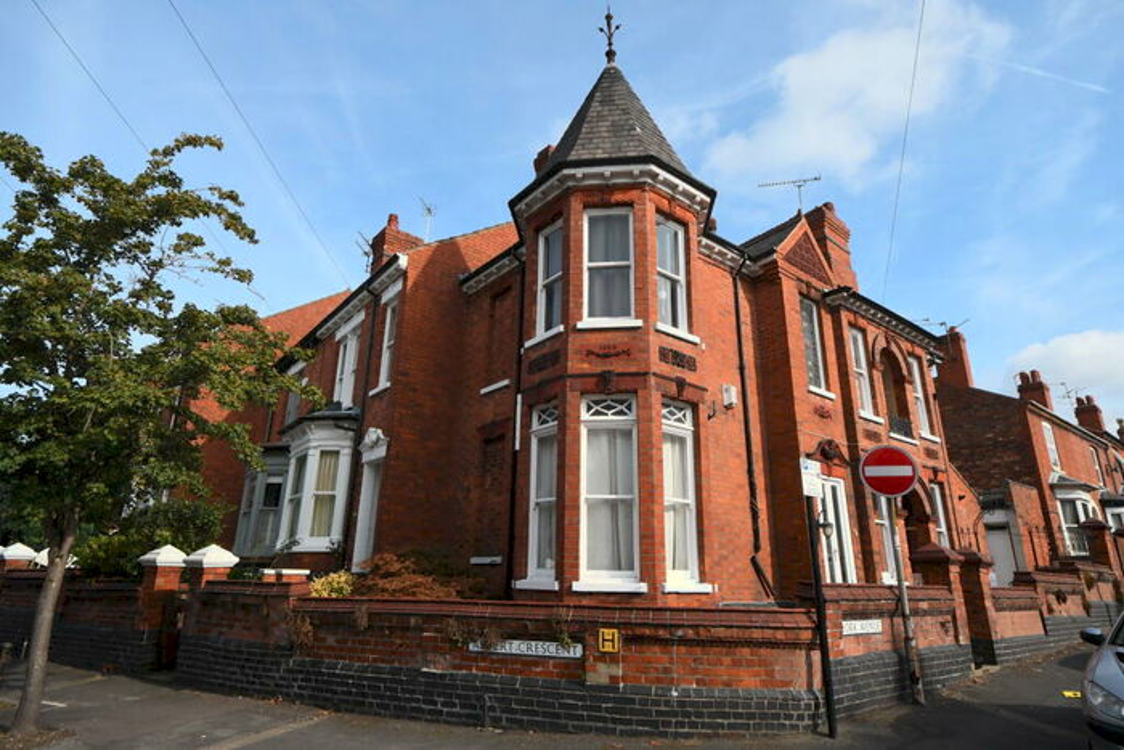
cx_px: 562
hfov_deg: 86.9
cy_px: 375
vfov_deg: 64.6
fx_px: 593
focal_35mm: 19
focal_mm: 13
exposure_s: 1/640
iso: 800
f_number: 13
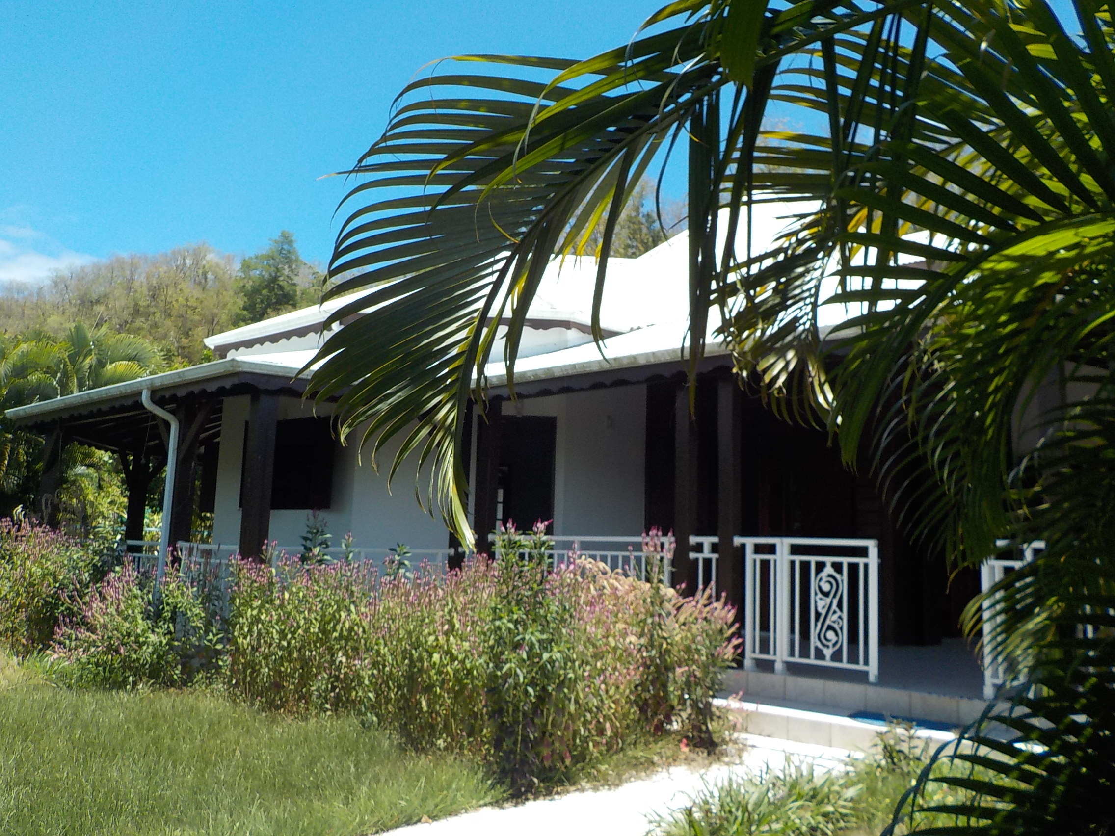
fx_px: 966
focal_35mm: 30
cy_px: 418
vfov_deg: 46.8
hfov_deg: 60.0
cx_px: 558
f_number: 3.3
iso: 125
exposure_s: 1/800
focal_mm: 4.1
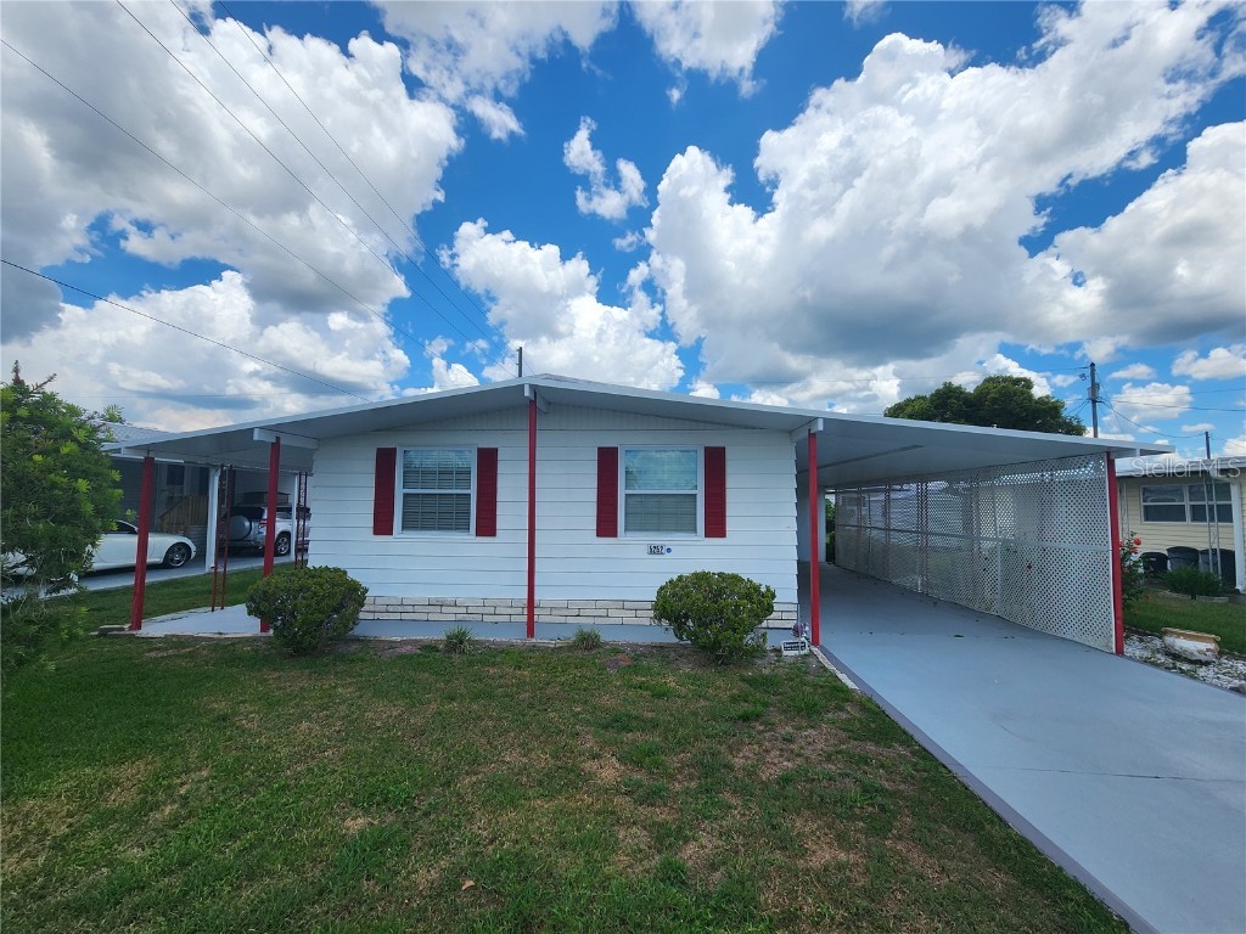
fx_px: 468
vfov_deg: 89.9
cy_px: 467
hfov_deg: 106.2
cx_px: 623
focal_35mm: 13
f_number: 2.2
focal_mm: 2.2
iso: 50
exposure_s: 1/2378
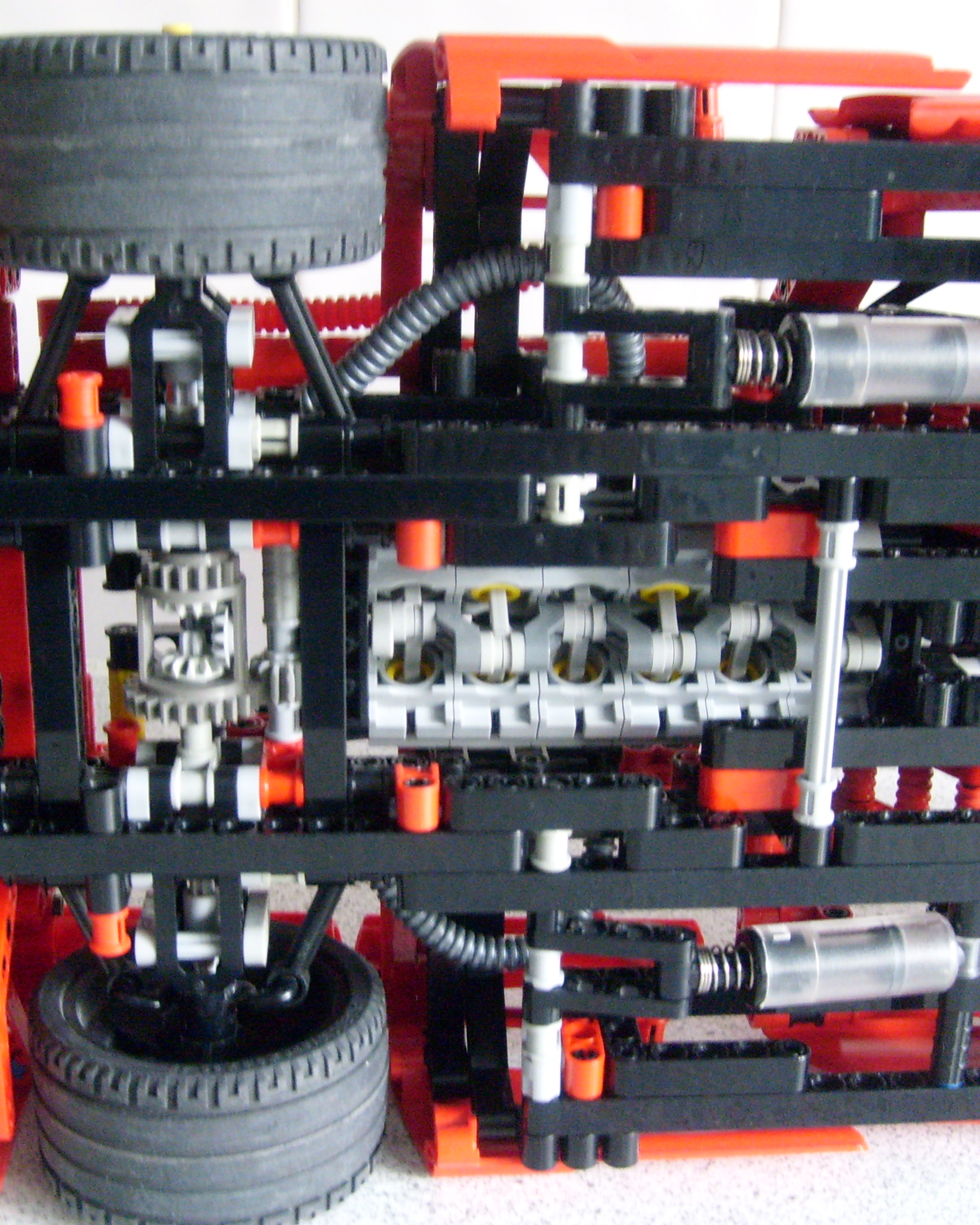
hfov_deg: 32.7
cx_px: 450
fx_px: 1668
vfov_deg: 40.3
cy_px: 615
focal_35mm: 46
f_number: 2.8
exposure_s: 1/10
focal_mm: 5.8
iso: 200
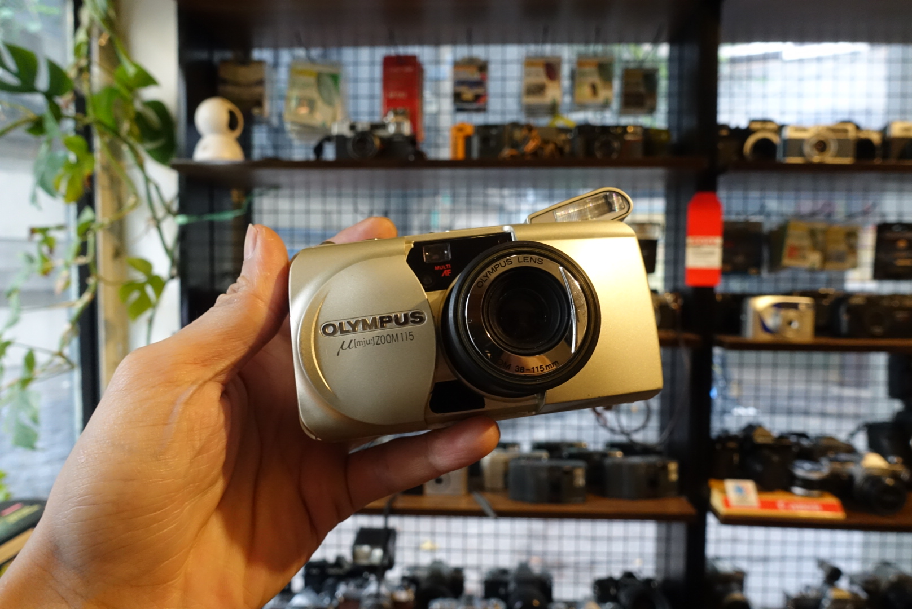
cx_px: 456
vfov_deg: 53.2
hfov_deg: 73.7
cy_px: 304
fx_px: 608
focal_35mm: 24
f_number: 4.5
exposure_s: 1/40
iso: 1250
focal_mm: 8.8
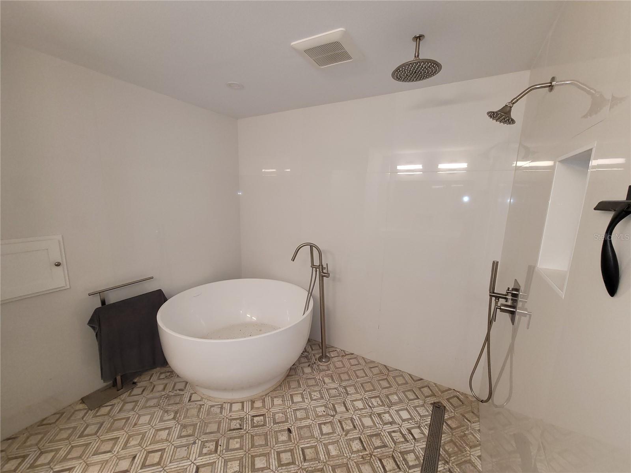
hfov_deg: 106.2
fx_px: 237
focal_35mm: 13
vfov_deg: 89.9
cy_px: 236
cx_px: 316
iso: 160
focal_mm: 2.2
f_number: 2.2
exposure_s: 1/60
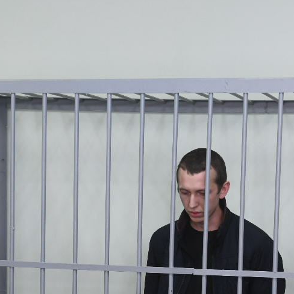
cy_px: 294
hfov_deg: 13.7
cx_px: 145
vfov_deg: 13.5
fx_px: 1220
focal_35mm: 127
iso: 800
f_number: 3.2
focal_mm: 45
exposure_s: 1/125
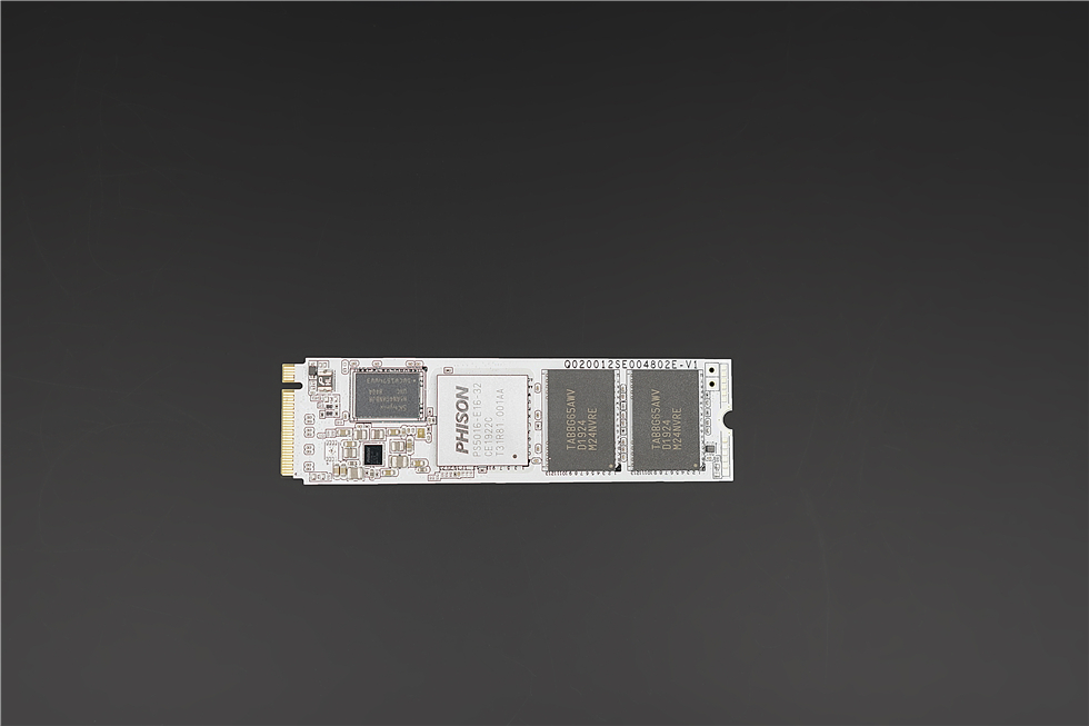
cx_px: 544
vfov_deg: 40.0
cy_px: 363
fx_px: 998
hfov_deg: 57.2
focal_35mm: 33
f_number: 4
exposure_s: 1/60
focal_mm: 33
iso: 125
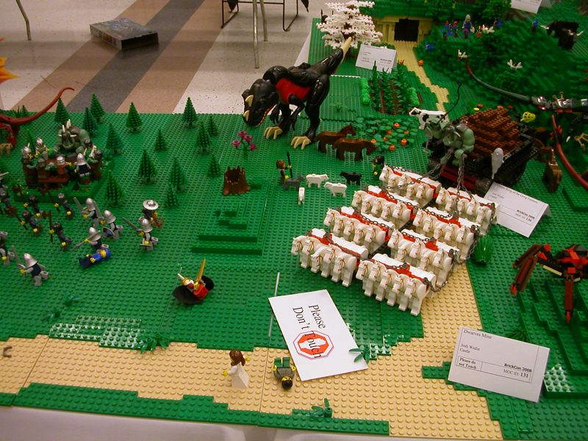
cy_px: 220
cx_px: 294
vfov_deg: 38.7
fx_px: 628
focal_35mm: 37
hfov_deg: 50.1
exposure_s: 1/23.4
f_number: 2.7
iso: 100
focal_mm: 5.6
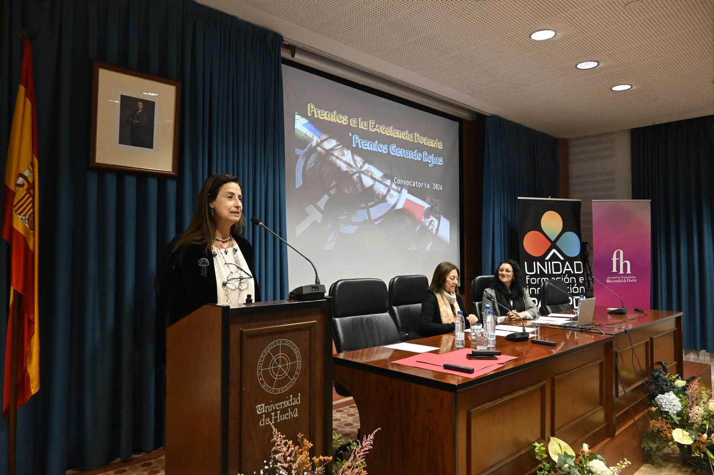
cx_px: 357
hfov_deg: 73.8
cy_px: 238
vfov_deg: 53.1
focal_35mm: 24
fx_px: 476
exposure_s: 1/100
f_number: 5
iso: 5000
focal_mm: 16
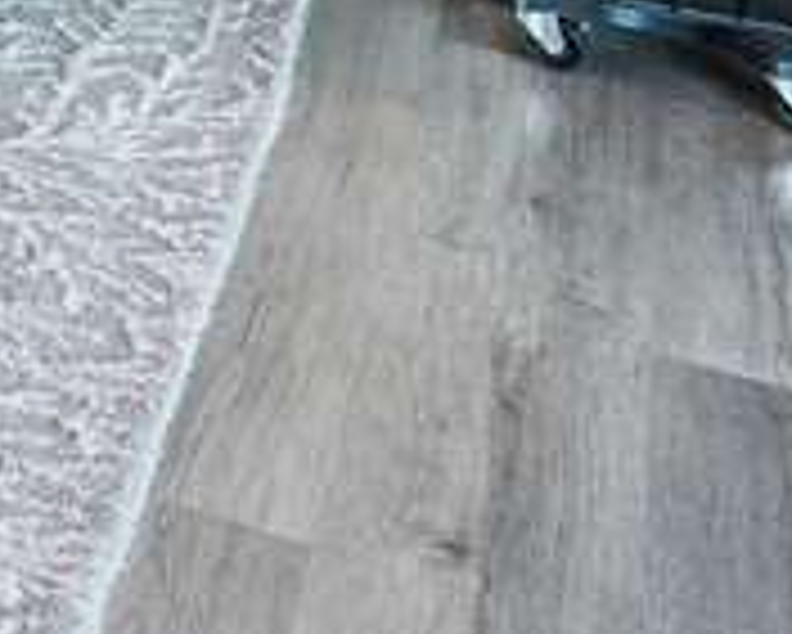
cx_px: -1454
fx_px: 2556
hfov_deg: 11.7
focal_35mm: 109
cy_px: -1194
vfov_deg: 10.5
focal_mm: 16
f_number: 8
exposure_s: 1/40
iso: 800
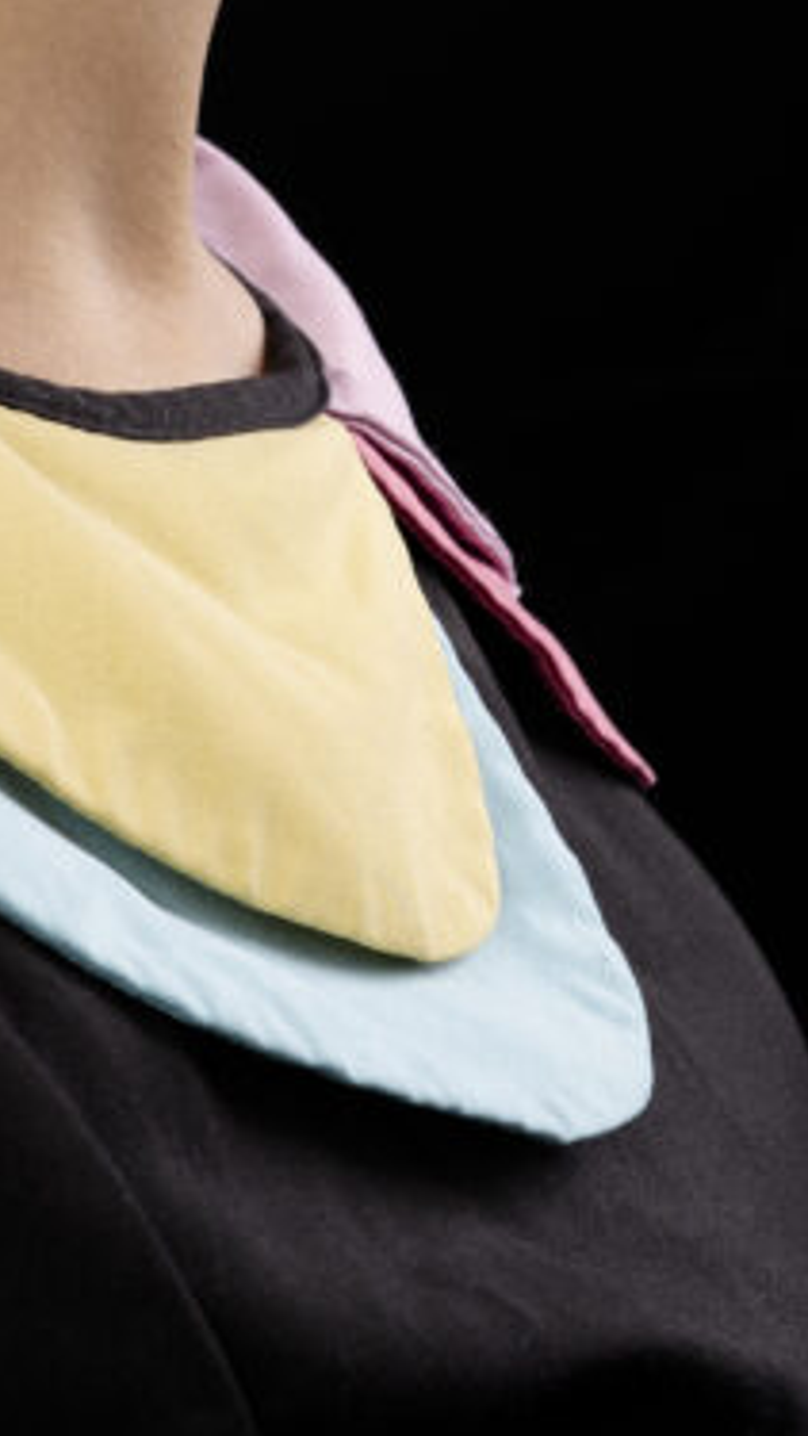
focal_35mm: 143
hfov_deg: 8.4
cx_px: -52
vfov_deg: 14.3
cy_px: -509
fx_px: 5445
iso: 100
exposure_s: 1/160
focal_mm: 50
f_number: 10
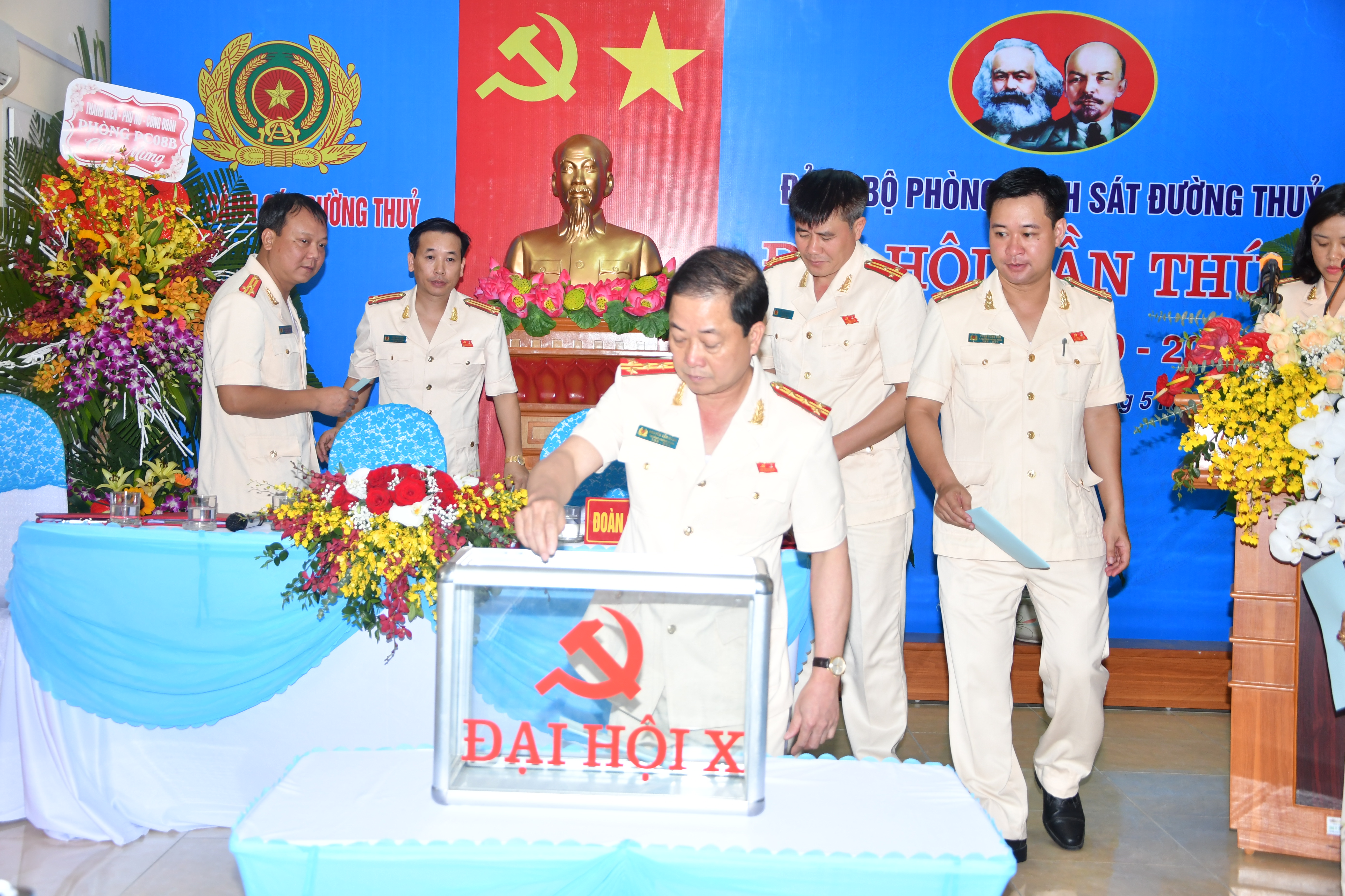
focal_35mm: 45
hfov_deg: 43.6
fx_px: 1681
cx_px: 672
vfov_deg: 29.9
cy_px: 448
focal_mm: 30
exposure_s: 1/200
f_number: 4.5
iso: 500
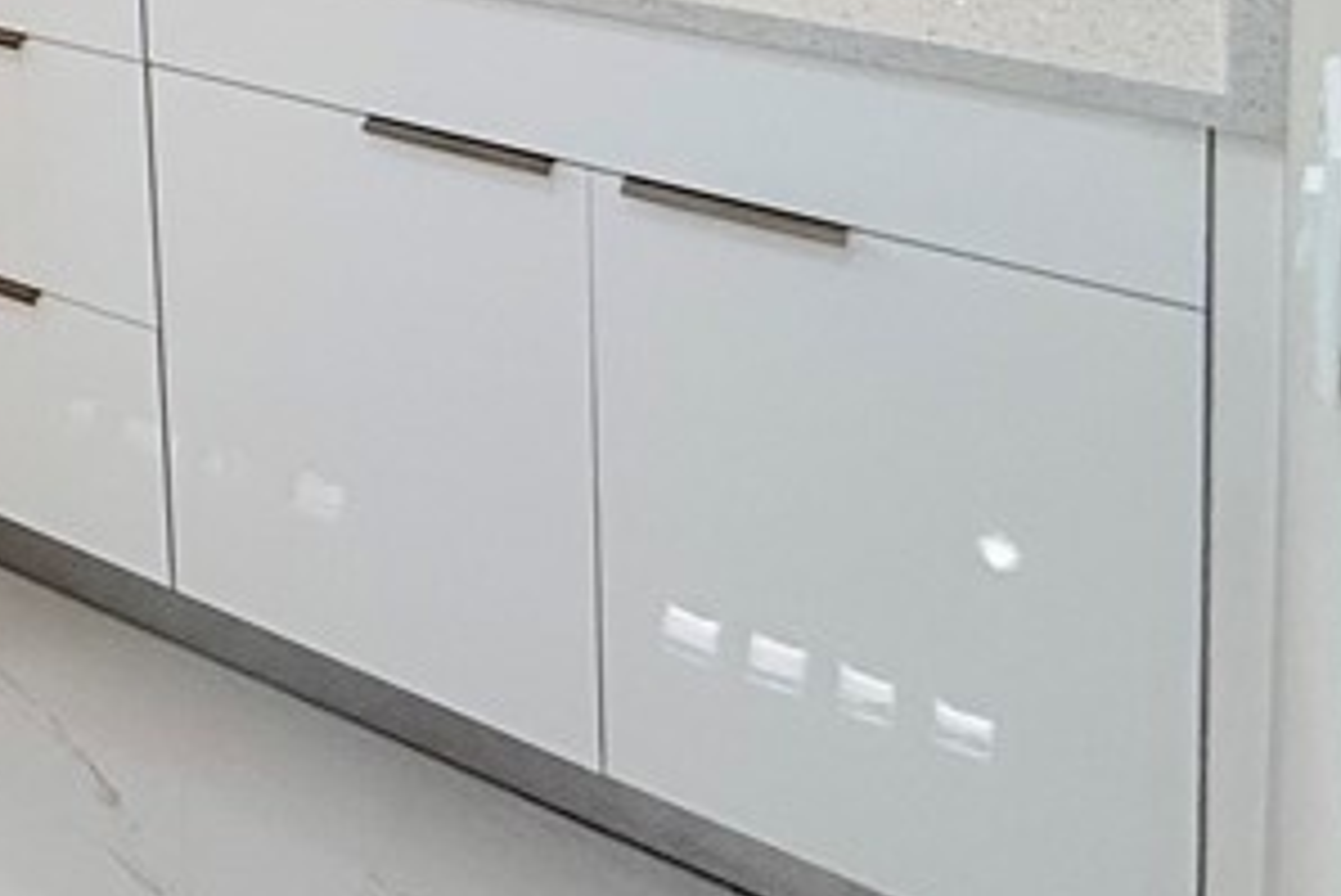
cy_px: -531
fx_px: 1863
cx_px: -792
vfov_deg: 21.5
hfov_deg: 25.8
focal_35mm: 50
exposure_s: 1/120
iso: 100
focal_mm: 2.22
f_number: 2.2
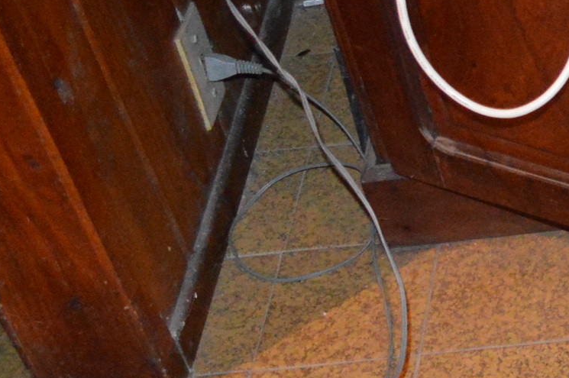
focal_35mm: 109
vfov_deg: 12.5
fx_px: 1721
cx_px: 1072
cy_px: 95
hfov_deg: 15.6
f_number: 3.5
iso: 3200
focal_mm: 18
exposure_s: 1/60
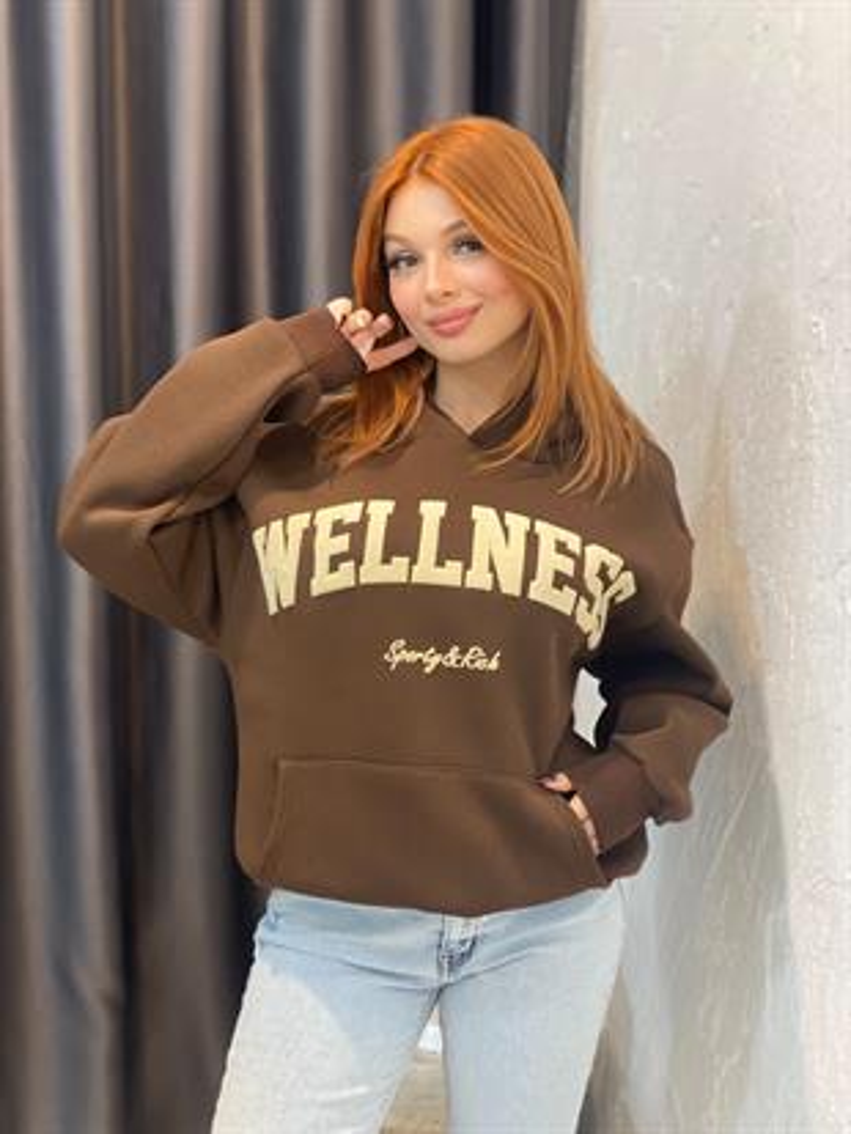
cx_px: 426
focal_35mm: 52
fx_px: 1704
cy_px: 567
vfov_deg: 36.8
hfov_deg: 28.0
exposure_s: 1/50
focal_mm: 6
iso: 125
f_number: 2
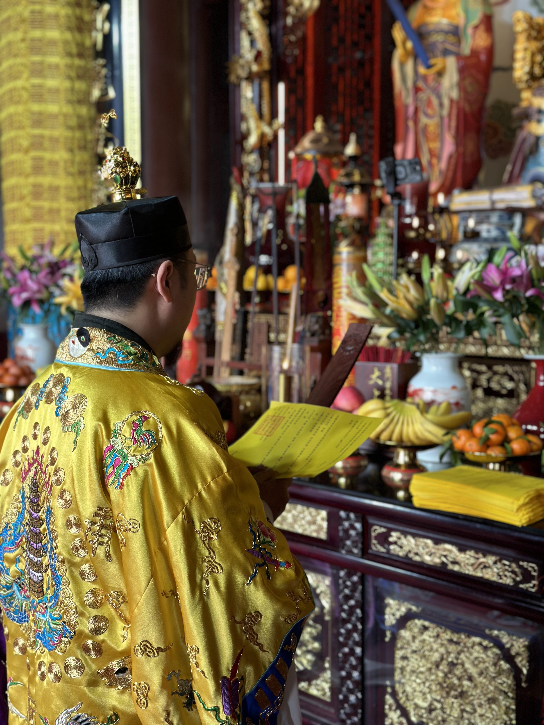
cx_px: 272
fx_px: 1006
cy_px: 362
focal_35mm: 48
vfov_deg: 39.7
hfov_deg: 30.3
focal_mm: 6.86
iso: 64
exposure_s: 1/50
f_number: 1.78
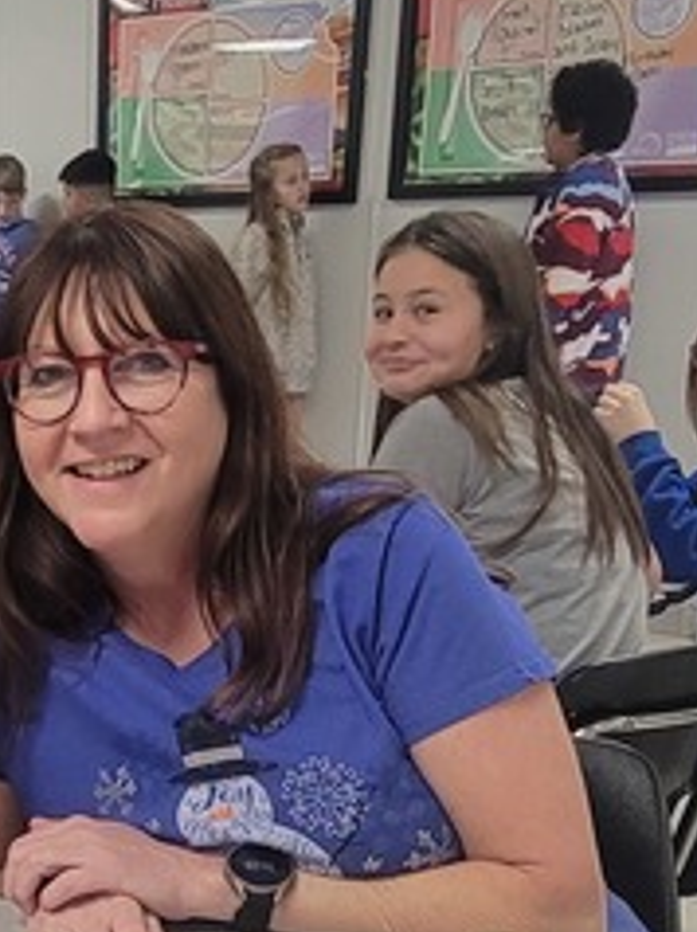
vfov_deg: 32.3
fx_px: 1506
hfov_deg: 24.8
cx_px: -8
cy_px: 881
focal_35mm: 56
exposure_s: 1/60
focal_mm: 2.2
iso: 160
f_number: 2.2
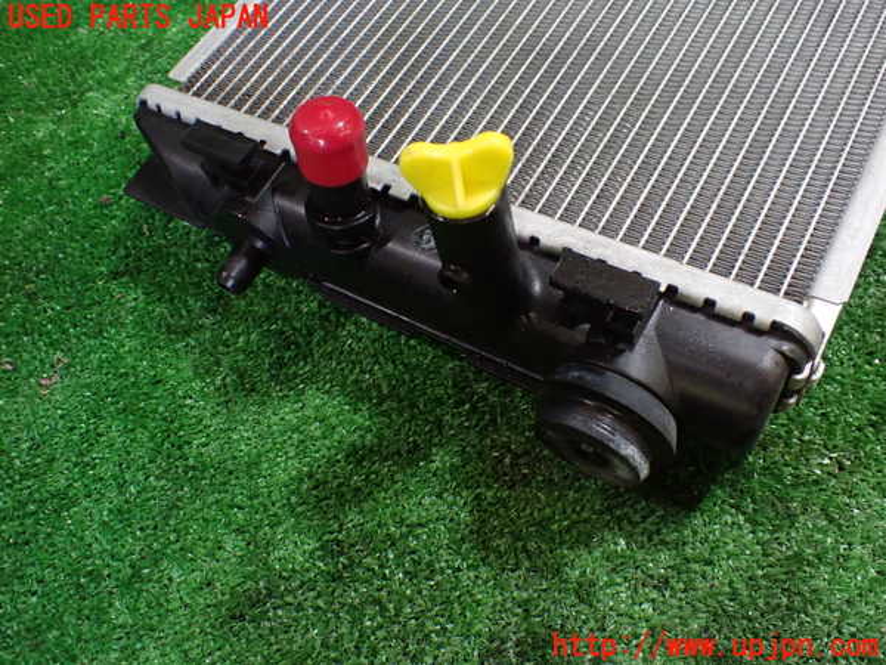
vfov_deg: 46.8
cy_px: 332
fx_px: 768
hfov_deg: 60.0
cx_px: 443
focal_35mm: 30
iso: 800
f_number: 2.3
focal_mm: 5.4
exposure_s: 1/100
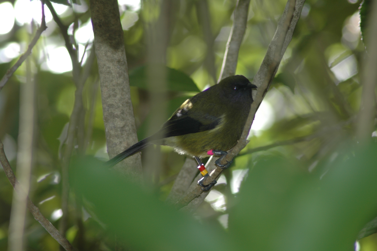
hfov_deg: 4.6
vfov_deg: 3.0
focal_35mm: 450
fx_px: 4708
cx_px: 188
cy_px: 126
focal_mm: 300
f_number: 5.6
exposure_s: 1/60
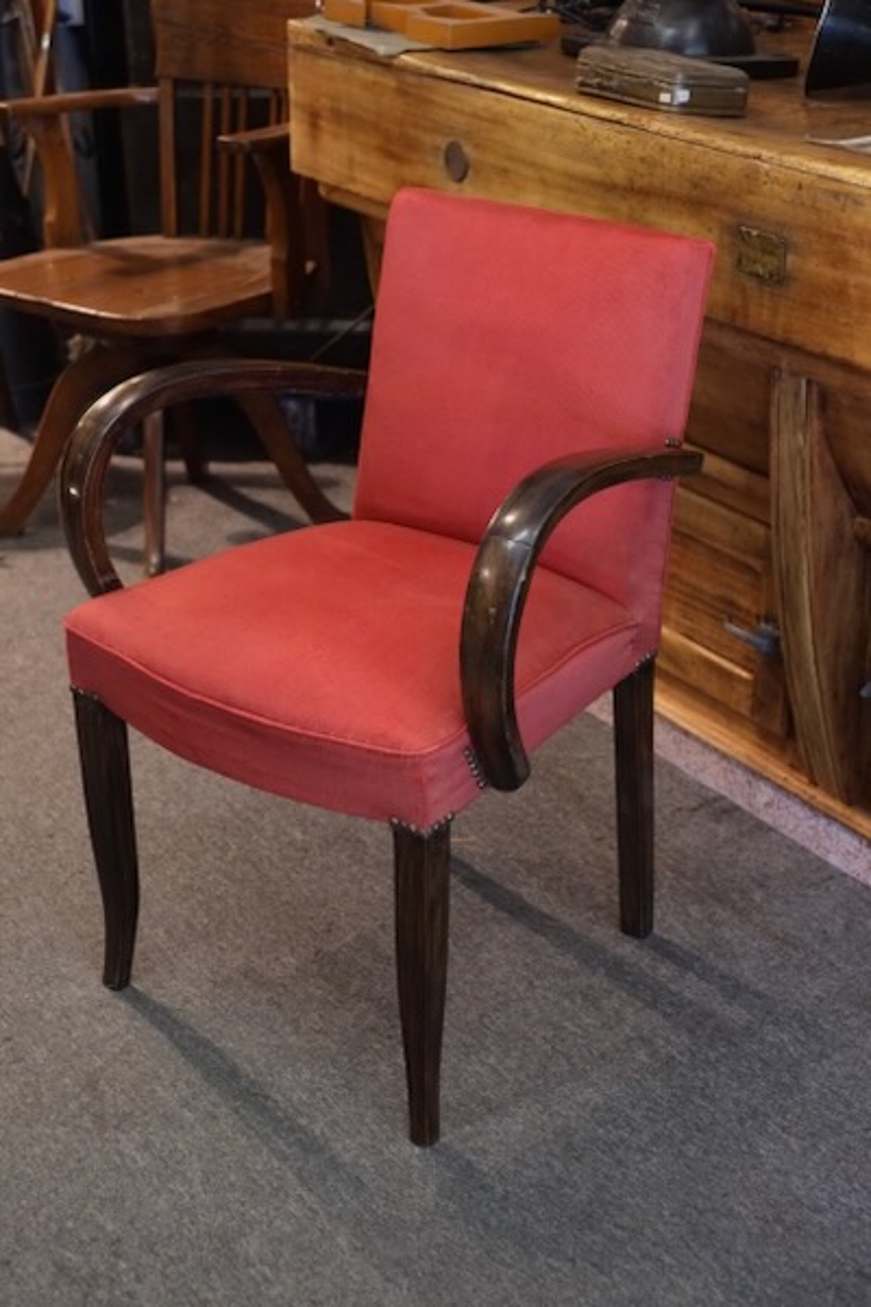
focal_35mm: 53
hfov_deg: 25.5
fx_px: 1923
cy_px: 654
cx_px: 436
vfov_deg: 37.5
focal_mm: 35
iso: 3200
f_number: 3.2
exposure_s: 1/125
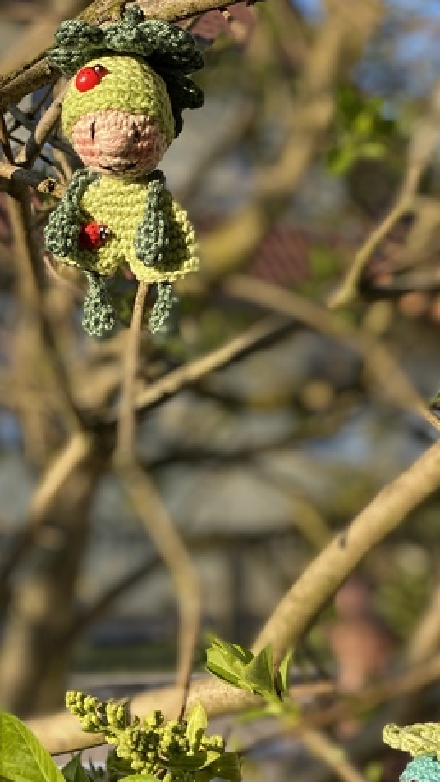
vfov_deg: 22.3
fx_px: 1972
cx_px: 317
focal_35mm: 95
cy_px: 579
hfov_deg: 12.7
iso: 20
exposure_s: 1/505
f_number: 2
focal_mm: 6
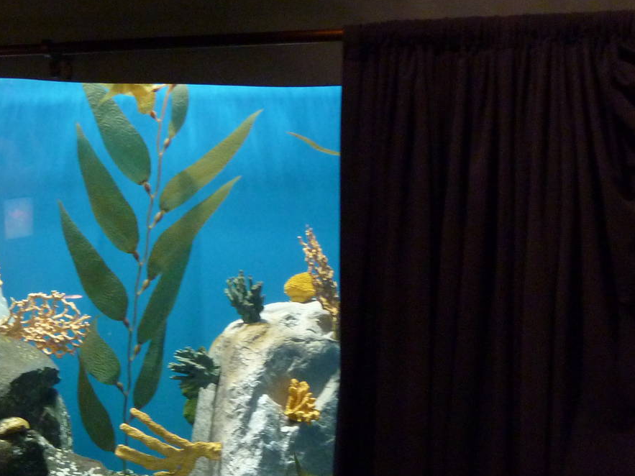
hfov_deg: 32.2
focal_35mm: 58
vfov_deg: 25.0
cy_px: 354
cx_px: 111
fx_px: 1064
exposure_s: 1/5
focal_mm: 5.3
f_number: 3.5
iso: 400
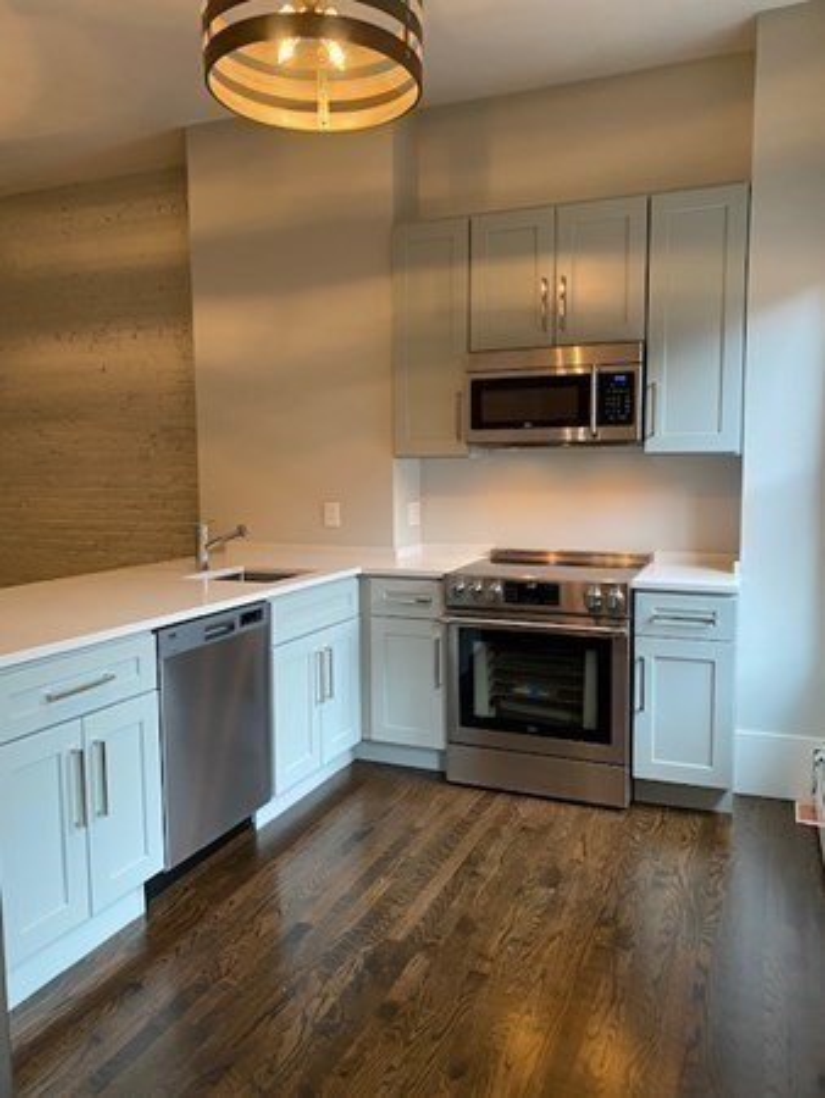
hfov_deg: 53.1
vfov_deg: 67.3
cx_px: 412
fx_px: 825
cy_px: 549
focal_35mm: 26
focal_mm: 4.25
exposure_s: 1/60
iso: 200
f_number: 1.8
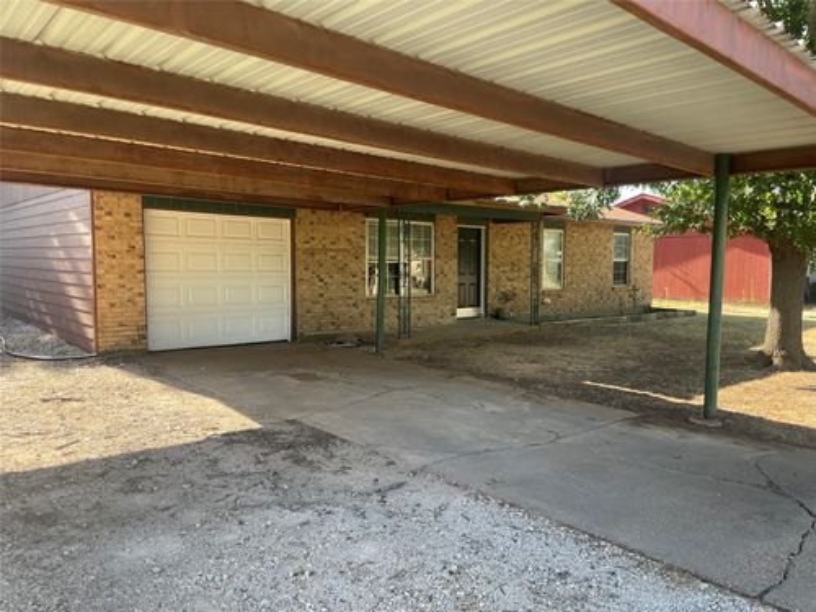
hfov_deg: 67.3
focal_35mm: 26
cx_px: 408
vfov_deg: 53.1
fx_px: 613
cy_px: 306
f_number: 1.6
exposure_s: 1/218
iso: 32
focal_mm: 4.2
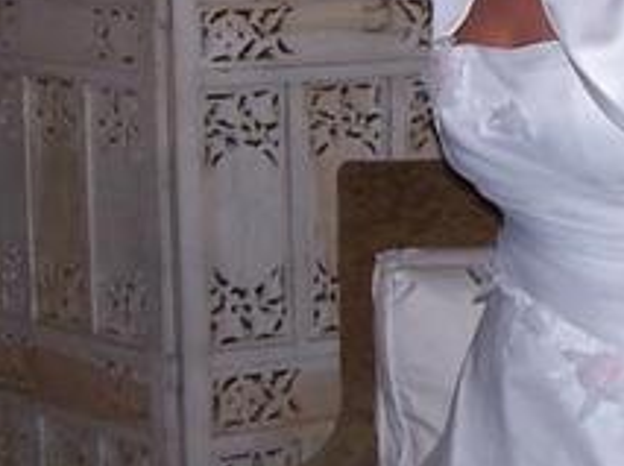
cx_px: 606
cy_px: -53
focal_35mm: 143
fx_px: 2573
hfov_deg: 13.7
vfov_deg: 10.2
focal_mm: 6.3
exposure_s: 1/60
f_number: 2.8
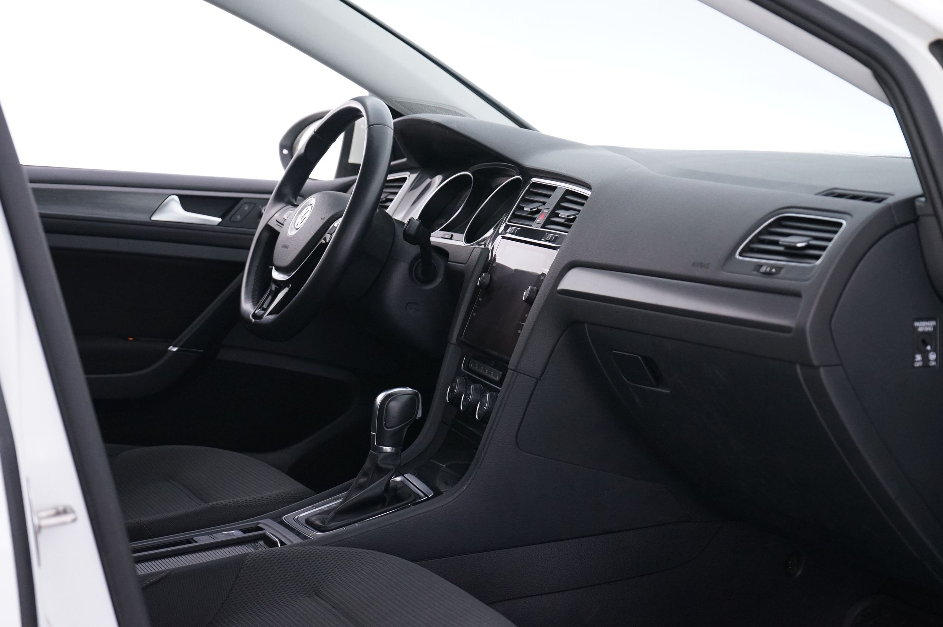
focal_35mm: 70
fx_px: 1832
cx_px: 472
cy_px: 314
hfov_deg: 28.9
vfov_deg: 19.4
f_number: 6.3
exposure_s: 1/10
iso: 2500
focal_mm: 70
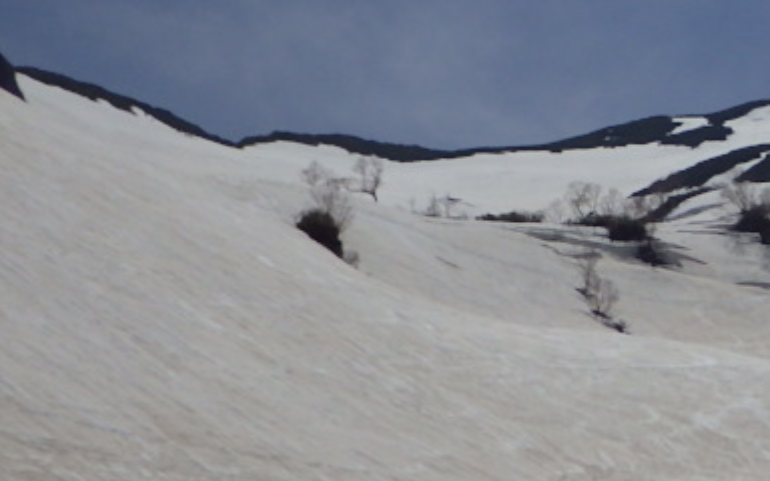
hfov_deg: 15.0
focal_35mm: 133
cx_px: 989
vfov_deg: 9.8
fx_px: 2791
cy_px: 160
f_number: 12.1
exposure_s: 1/500
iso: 125
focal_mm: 8.4
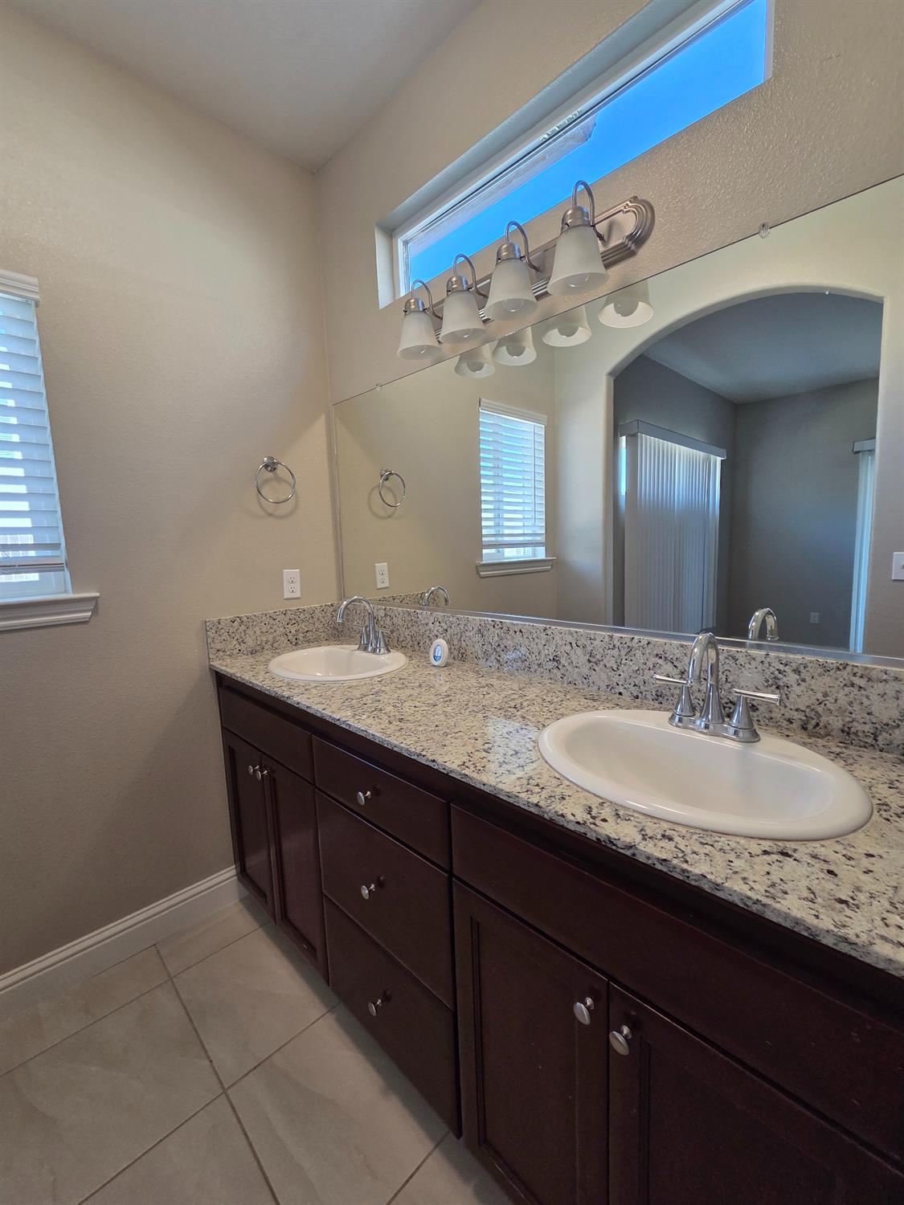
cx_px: 452
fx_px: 453
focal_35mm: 13
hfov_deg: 89.9
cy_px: 602
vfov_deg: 106.2
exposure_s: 1/120
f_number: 2.2
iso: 200
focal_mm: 2.2
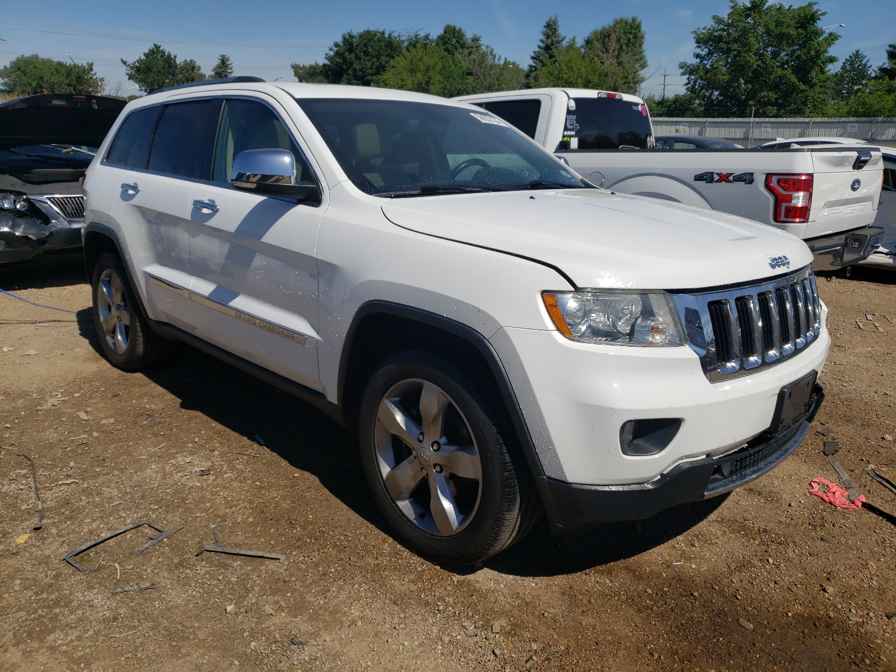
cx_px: 448
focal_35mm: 26
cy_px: 336
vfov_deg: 53.1
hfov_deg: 67.3
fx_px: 673
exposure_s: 1/10000
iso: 50
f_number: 1.5
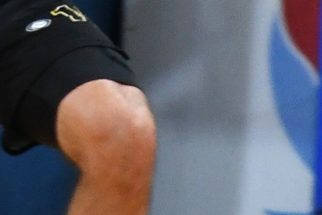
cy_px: -311
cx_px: -211
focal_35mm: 1498
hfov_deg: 1.4
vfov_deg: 0.9
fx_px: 13395
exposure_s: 1/125
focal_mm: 130
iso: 1800
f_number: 5.6
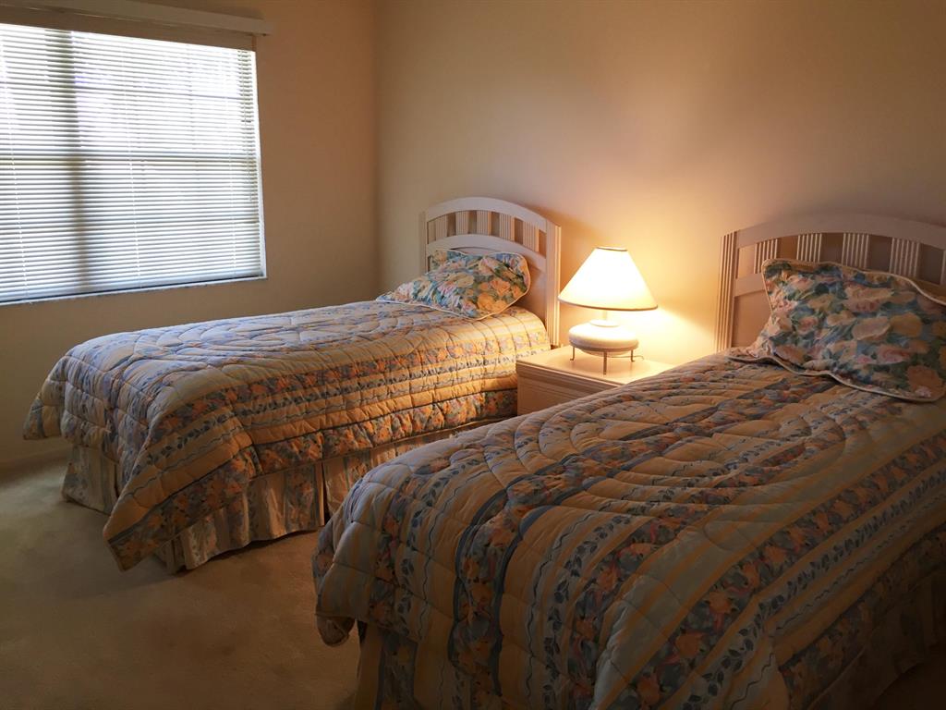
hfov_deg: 61.7
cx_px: 473
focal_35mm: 29
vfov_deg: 48.2
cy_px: 355
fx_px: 793
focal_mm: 4.15
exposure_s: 1/30
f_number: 2.2
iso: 64
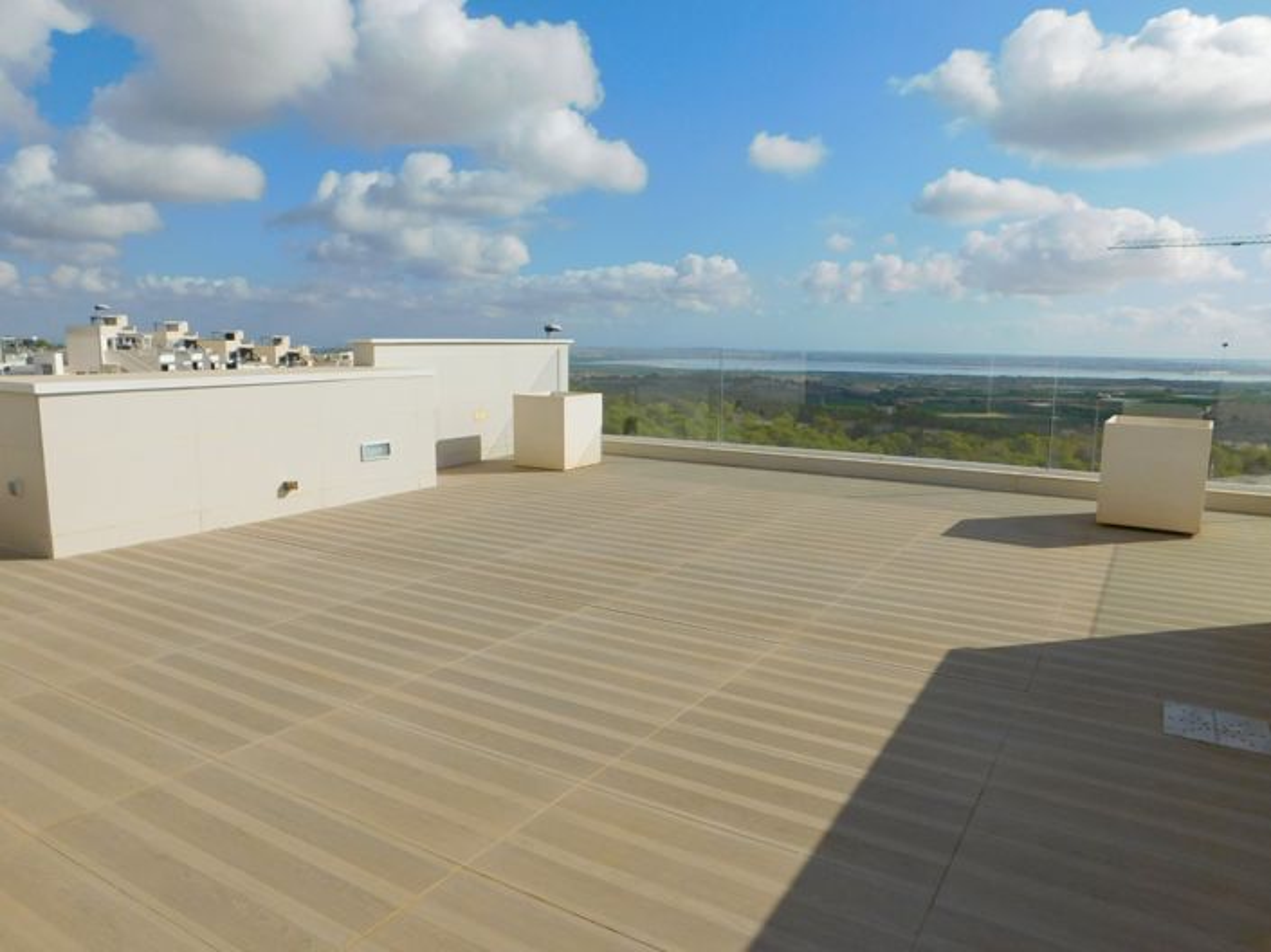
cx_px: 636
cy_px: 476
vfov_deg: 56.8
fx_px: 881
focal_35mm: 24
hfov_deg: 71.6
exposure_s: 1/1000
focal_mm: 4.1
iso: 125
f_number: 6
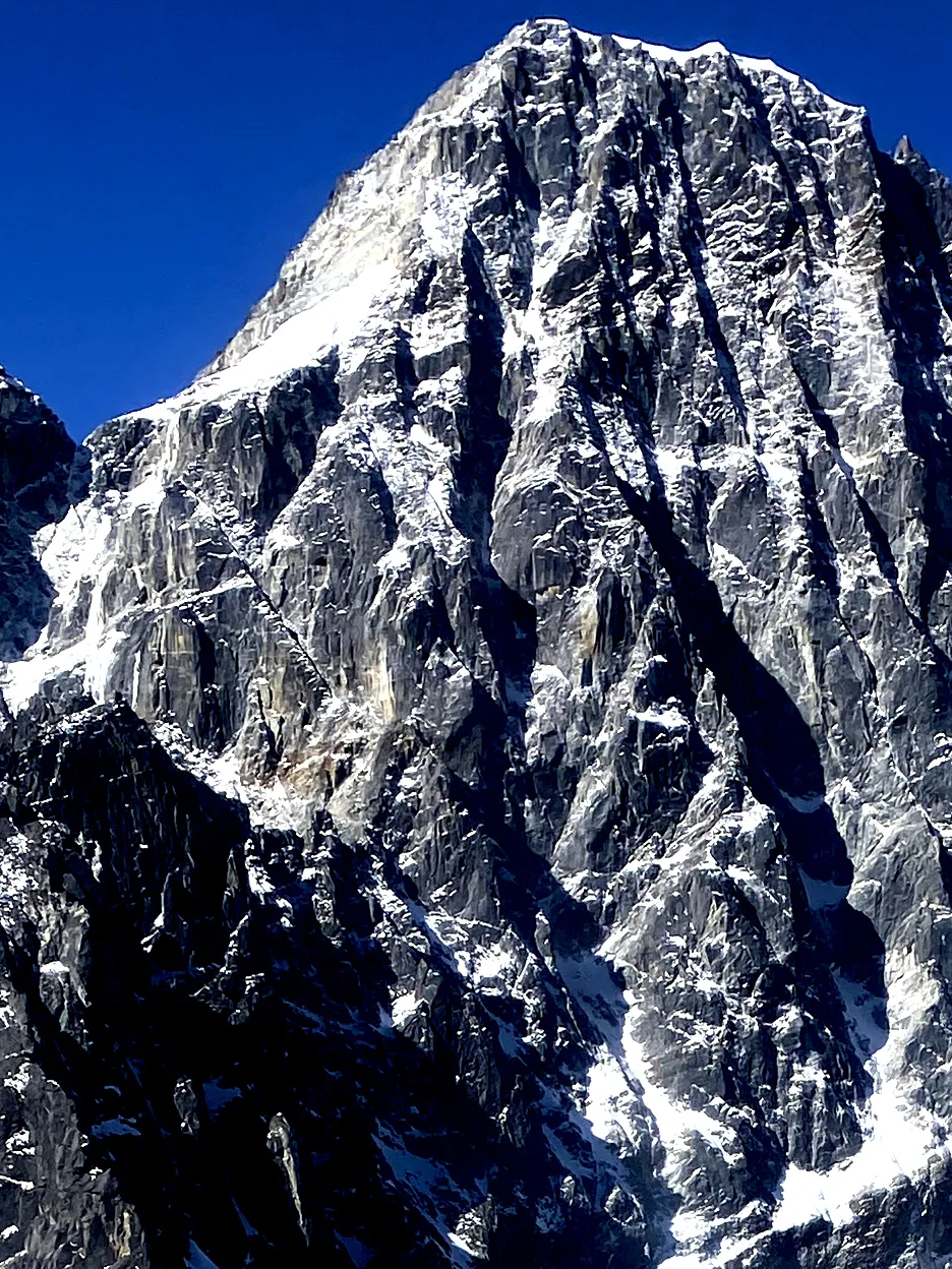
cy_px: 2013
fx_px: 3080
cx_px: 869
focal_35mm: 84
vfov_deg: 19.6
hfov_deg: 17.3
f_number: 1.8
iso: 32
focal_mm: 4.25
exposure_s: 1/3846
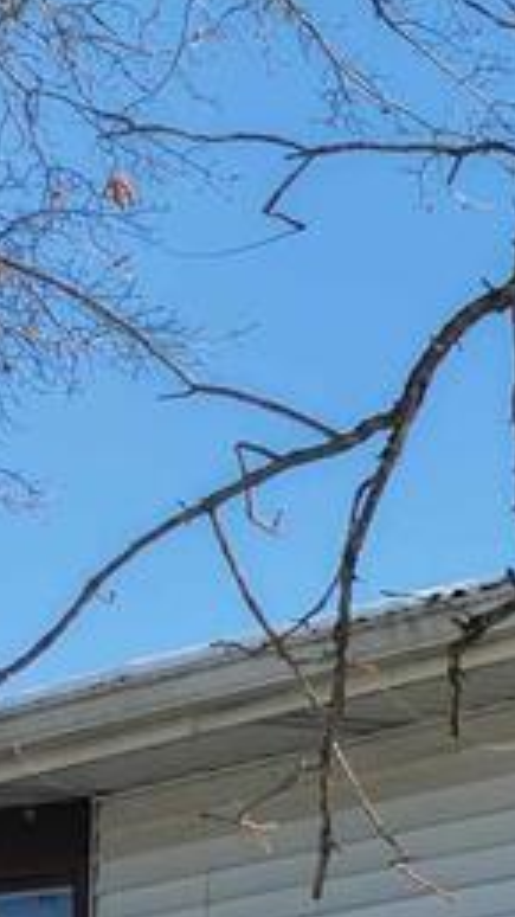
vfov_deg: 13.2
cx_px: 1573
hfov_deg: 7.3
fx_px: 3547
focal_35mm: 146
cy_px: 1678
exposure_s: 1/5000
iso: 310
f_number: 1.8
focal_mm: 8.67
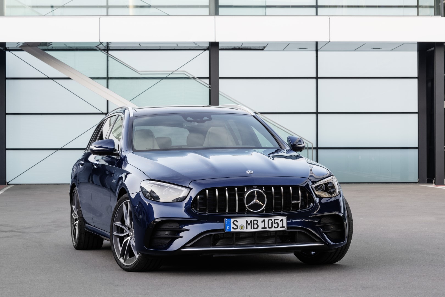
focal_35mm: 112
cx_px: 222
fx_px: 1384
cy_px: 148
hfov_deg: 18.3
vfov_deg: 12.2
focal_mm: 112
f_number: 11
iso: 200
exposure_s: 1/4
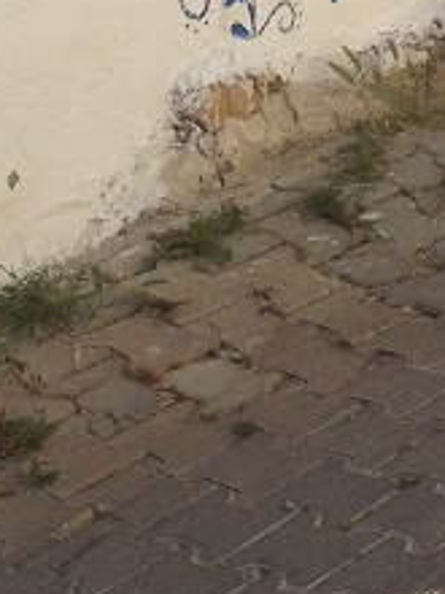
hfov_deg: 8.9
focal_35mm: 159
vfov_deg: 12.0
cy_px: -224
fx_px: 2725
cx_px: 801
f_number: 2.4
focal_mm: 4.28
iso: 50
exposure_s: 1/1972
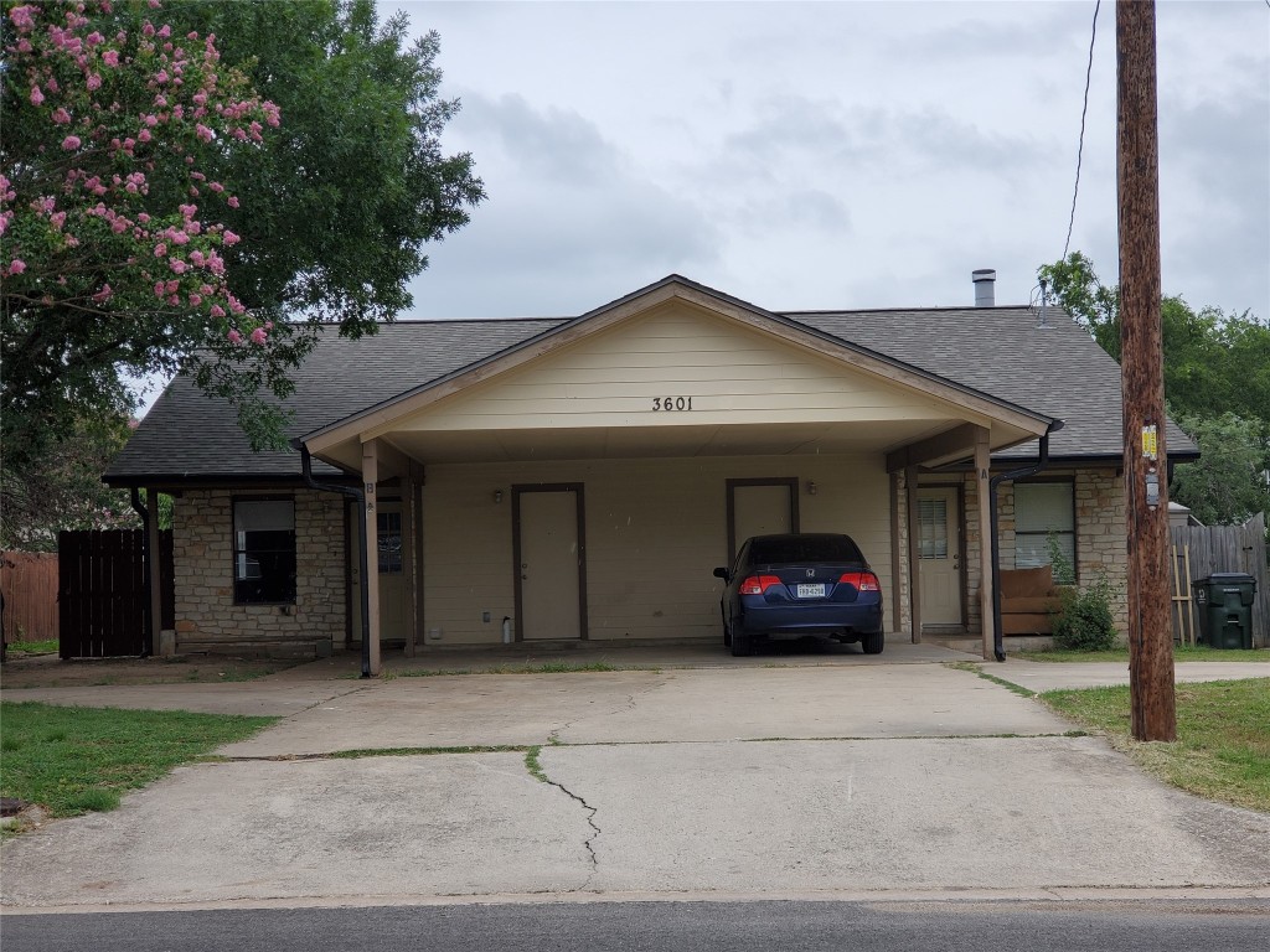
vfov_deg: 28.0
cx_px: 635
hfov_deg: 36.8
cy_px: 476
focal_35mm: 52
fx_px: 1908
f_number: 2.4
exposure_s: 1/650
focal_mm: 6
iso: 50
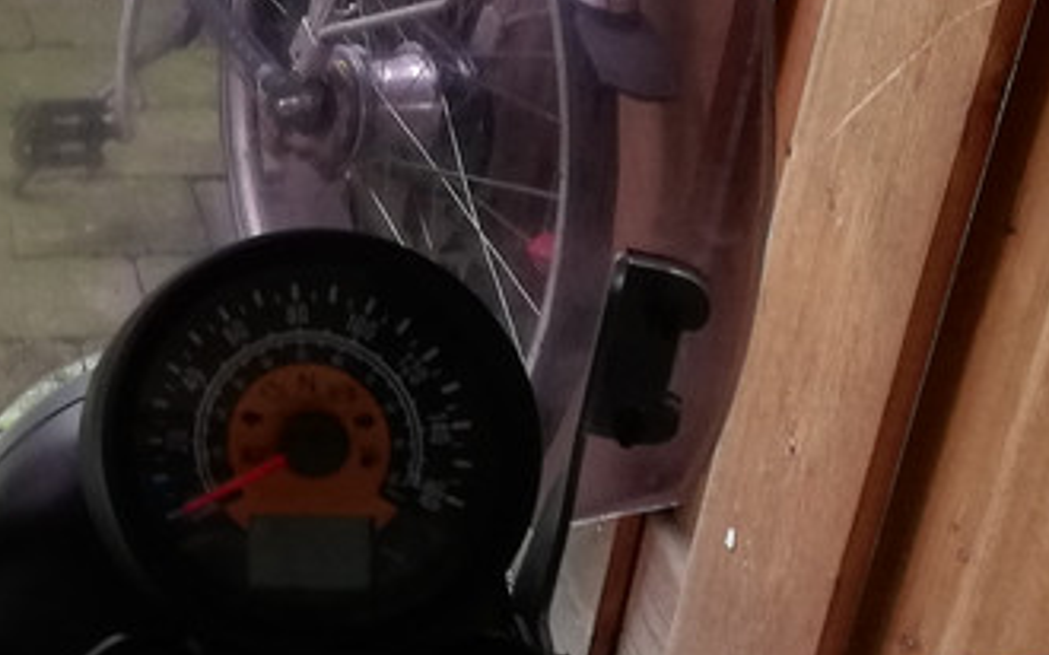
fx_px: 2544
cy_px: 188
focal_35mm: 89
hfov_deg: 21.5
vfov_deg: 14.6
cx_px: -227
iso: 160
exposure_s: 1/40
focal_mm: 3.81
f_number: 2.2
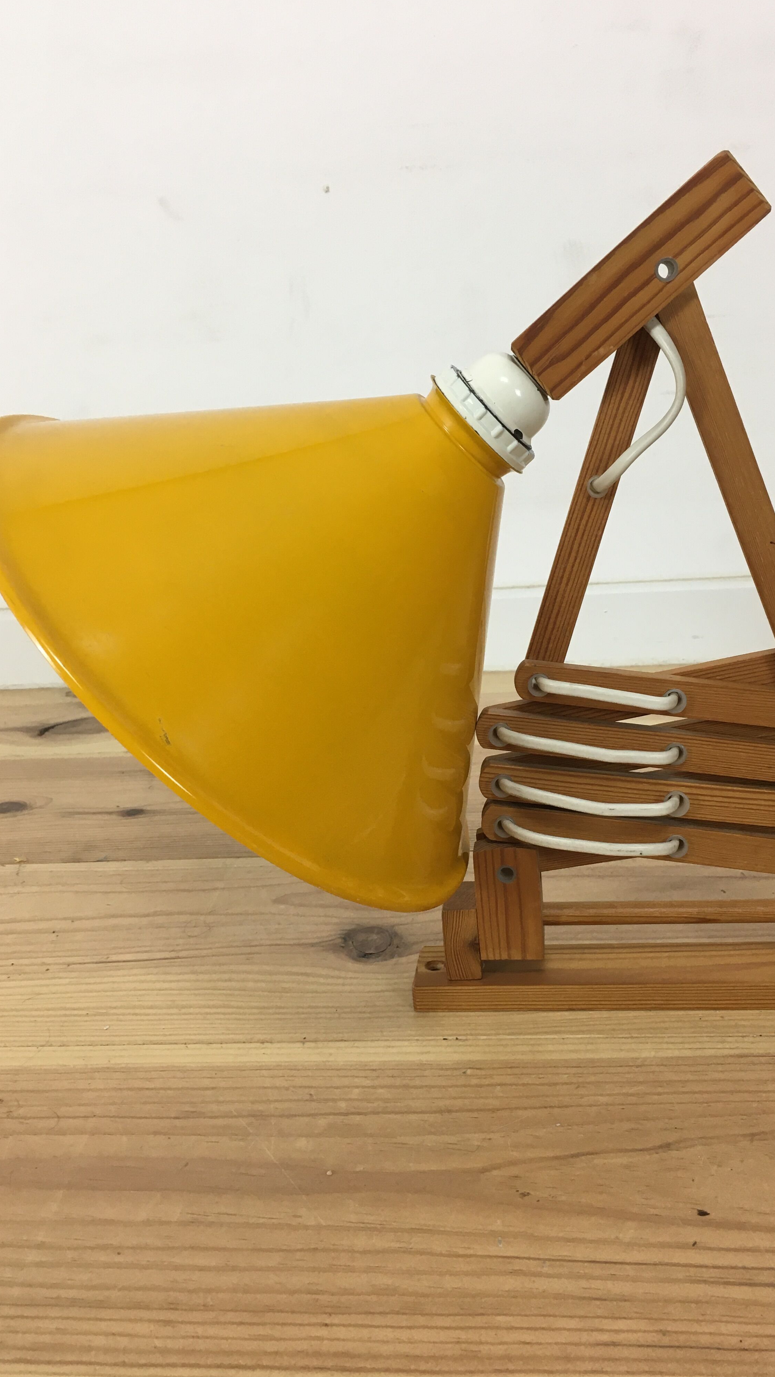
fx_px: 1169
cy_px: 681
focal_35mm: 32
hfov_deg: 36.5
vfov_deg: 61.0
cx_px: 467
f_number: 2.2
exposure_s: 1/33
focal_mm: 4.15
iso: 40
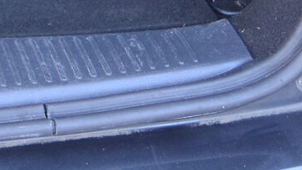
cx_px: -271
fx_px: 1208
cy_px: -332
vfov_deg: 7.2
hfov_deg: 12.7
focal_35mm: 151
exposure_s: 1/60
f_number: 4
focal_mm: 18
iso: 400
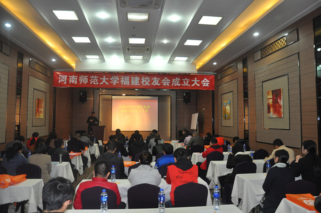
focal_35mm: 27
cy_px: 106
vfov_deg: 47.8
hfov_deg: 67.5
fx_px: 240
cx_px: 160
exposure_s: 1/100
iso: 800
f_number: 3.5
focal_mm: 18
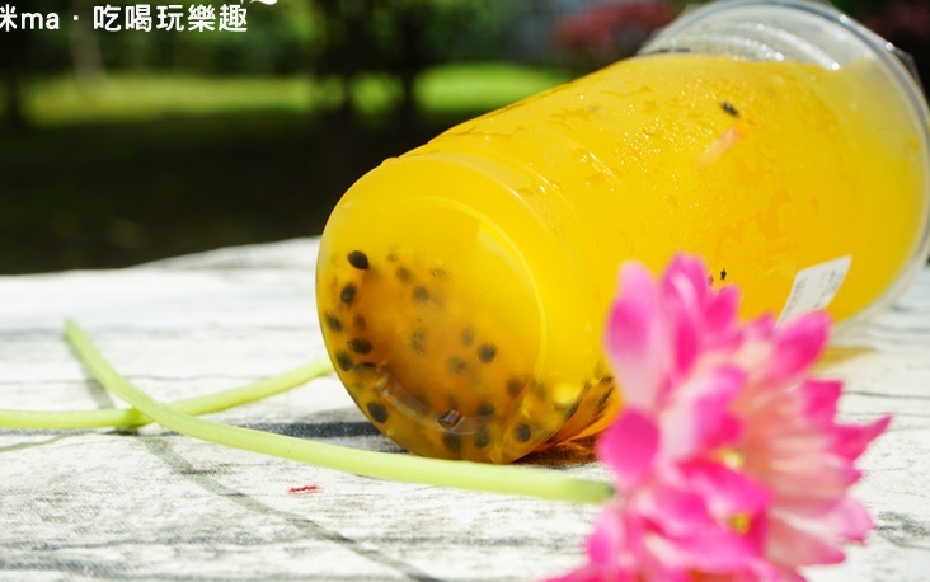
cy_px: 308
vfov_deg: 22.0
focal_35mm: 59
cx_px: 428
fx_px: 1496
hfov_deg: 34.5
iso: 100
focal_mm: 53
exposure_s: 1/100
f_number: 9
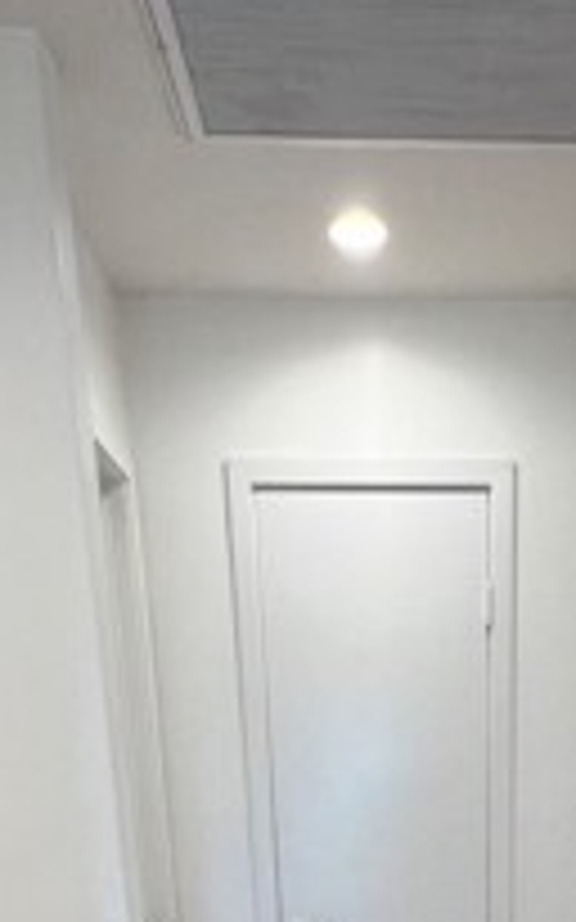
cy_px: 1237
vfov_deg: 32.6
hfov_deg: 29.2
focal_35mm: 43
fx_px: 1081
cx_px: 464
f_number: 1.8
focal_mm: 1.57
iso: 160
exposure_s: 1/60
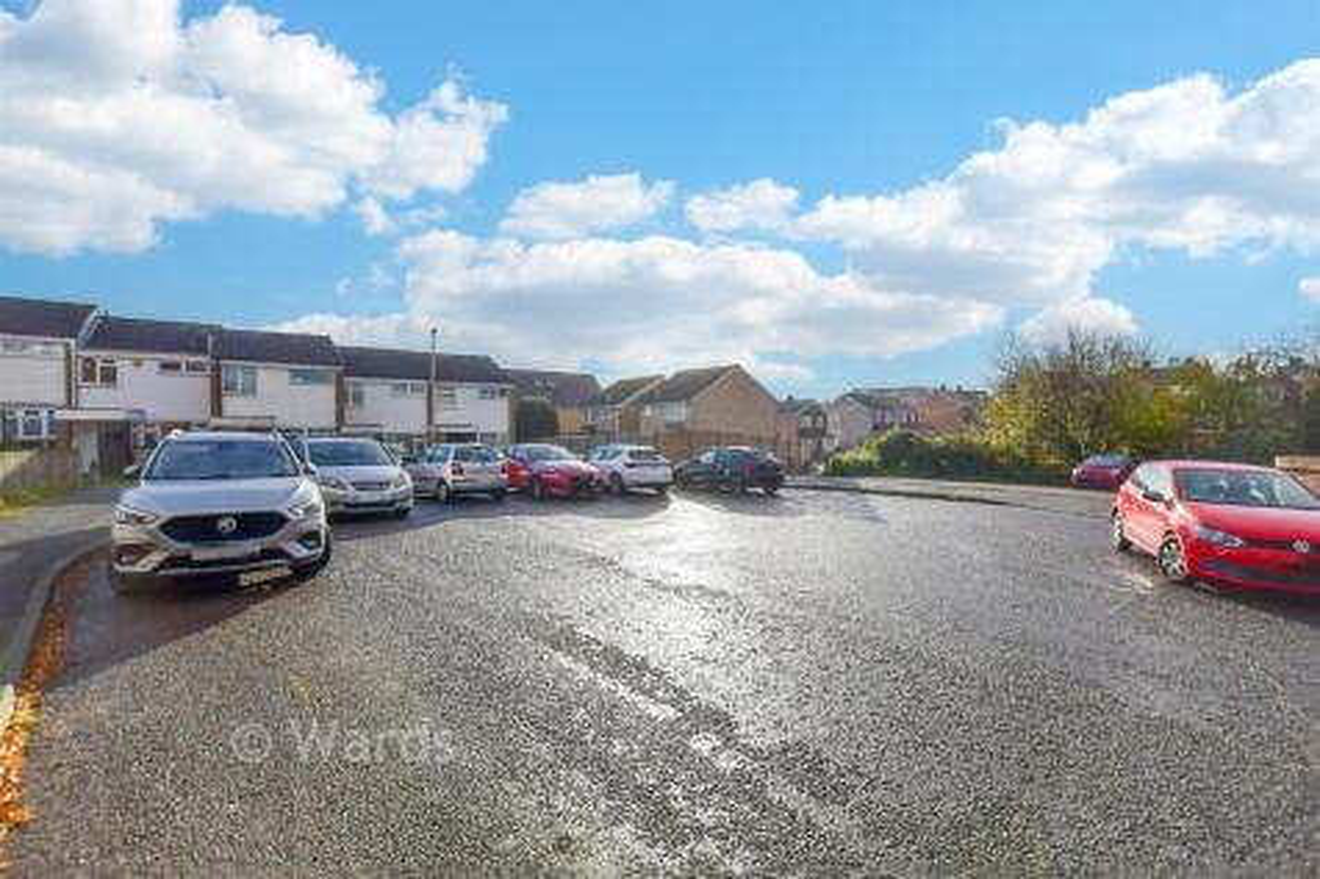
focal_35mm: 15
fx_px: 550
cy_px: 440
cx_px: 660
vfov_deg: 77.3
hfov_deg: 100.4
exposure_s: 1/4000
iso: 320
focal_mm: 10
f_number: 8
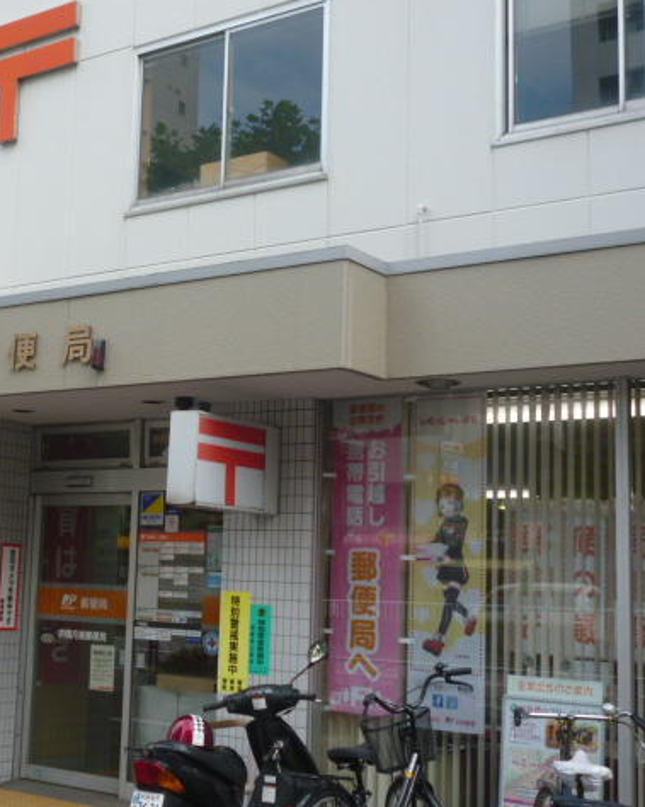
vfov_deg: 34.8
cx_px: 158
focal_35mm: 54
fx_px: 1289
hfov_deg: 27.7
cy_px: 400
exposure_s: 1/125
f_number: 3.7
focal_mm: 7.3
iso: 100
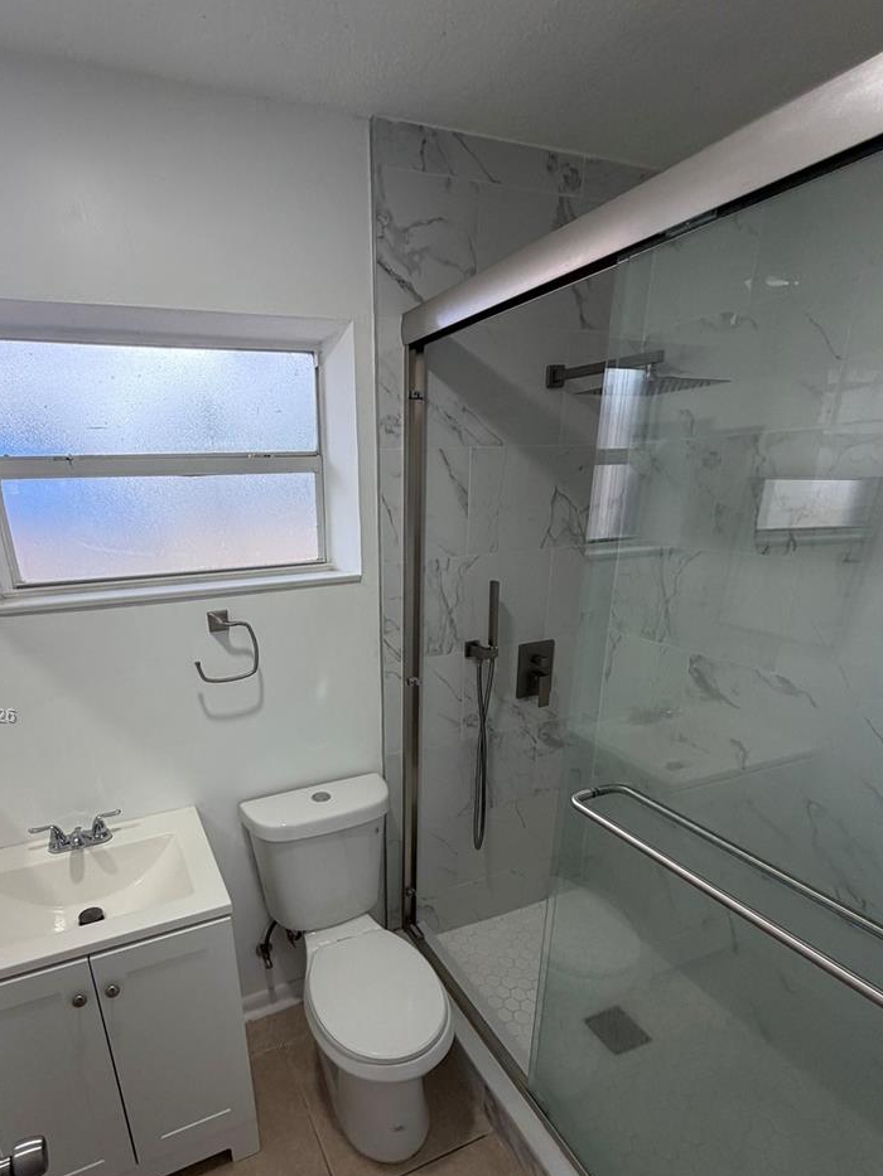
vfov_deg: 86.4
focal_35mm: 18
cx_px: 349
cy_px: 717
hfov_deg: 70.8
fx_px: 612
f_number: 2.2
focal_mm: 2.22
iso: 160
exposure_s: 1/121
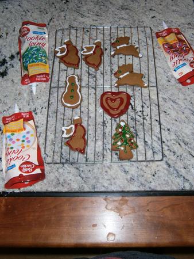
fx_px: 231
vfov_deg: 58.3
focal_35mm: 31
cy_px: 130
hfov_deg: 45.5
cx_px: 97
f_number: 2.9
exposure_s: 1/30
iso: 125
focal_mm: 5.5
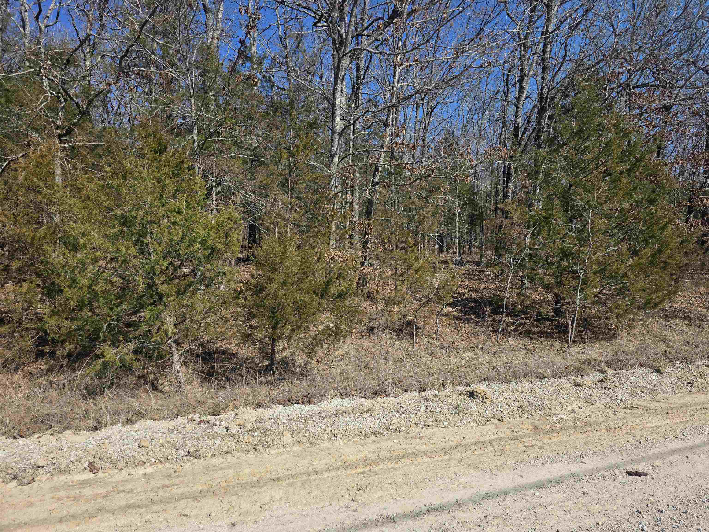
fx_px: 471
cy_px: 266
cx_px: 354
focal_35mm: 23
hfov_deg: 73.9
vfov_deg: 58.9
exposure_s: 1/4766
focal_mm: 6.3
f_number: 1.7
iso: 80
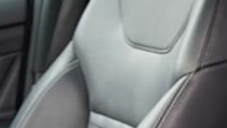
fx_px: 849
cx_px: 344
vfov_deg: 8.6
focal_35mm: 141
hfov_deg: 14.2
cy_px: 101
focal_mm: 24
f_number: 4
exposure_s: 1/60
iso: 100
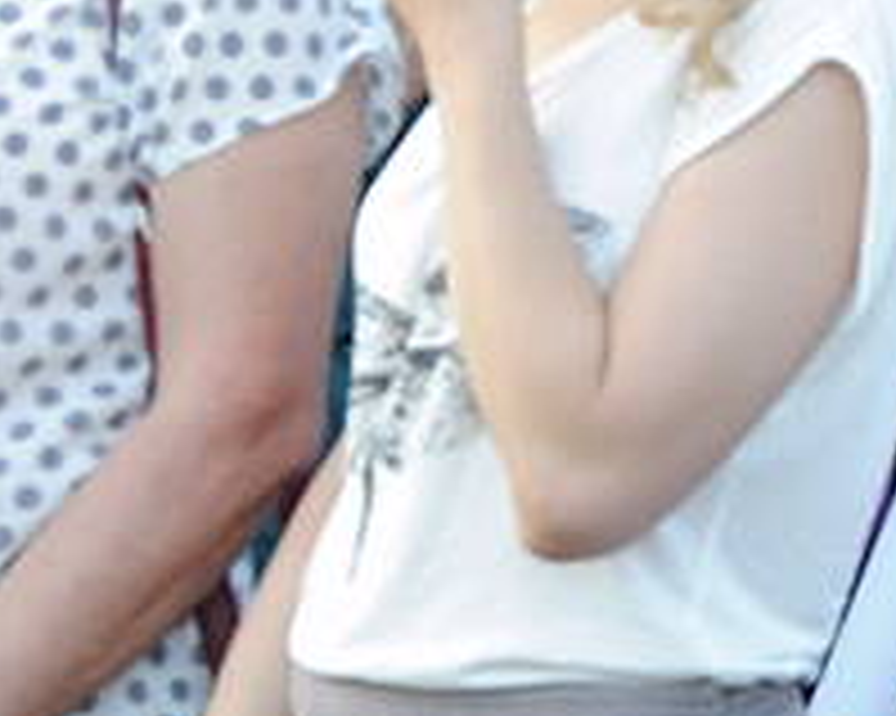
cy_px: 38
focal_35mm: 288
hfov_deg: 6.6
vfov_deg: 5.4
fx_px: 7633
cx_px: 1472
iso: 800
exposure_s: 1/160
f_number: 6.3
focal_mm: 48
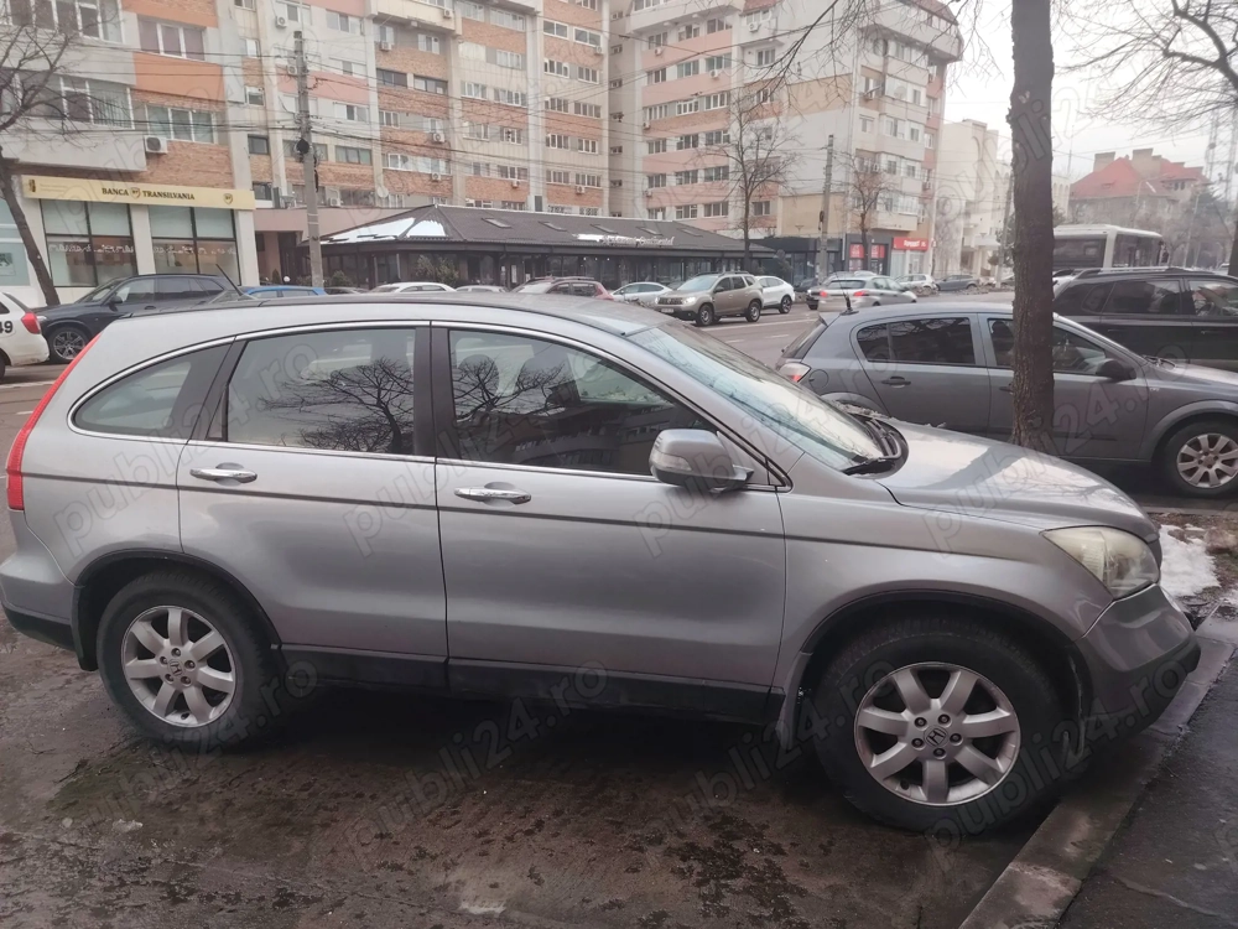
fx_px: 858
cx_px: 619
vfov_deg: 56.8
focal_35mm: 24
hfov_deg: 71.6
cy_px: 464
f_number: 1.75
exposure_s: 1/100
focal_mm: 5.25
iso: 142
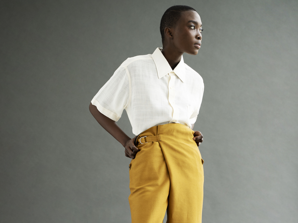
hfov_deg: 24.1
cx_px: 149
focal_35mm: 81
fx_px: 697
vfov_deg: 17.9
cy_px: 201
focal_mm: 56
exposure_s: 1/200
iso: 500
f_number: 3.5
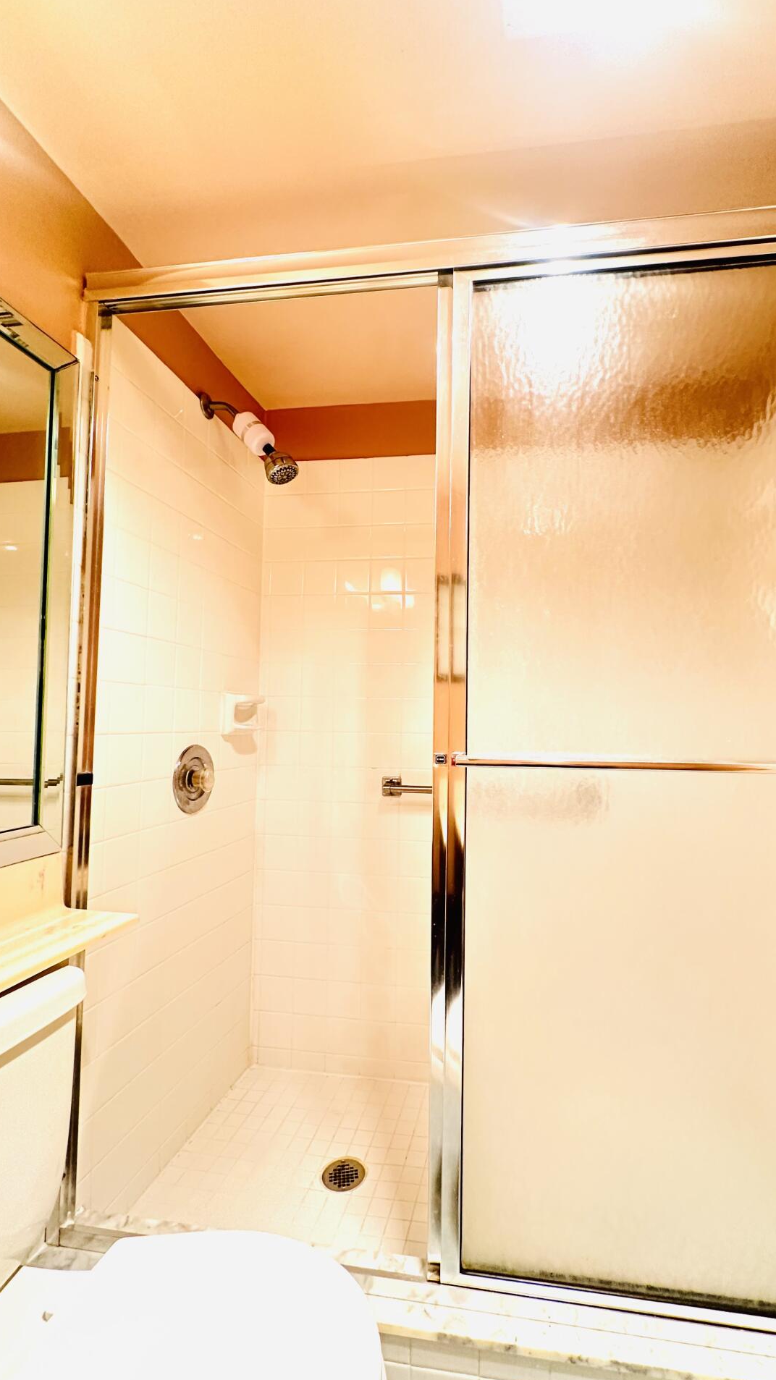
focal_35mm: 16
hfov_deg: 66.6
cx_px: 452
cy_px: 696
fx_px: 586
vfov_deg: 99.4
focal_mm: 2.22
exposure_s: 1/120
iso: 250
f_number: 2.2
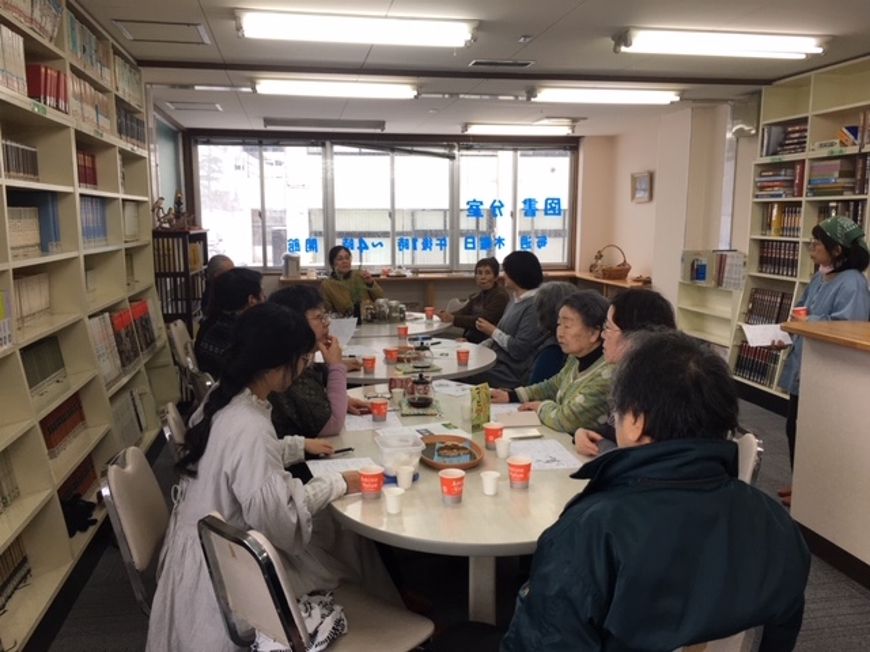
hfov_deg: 61.7
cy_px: 326
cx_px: 435
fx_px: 729
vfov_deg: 48.2
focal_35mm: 29
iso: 40
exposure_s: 1/100
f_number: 2.2
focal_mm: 4.2
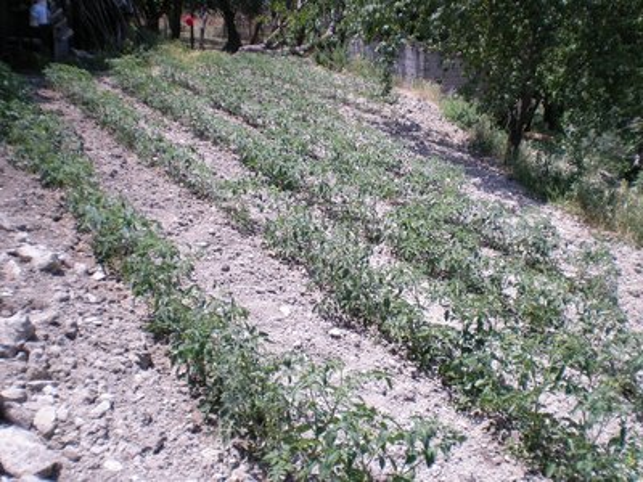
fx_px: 706
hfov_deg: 49.0
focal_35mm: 38
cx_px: 322
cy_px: 241
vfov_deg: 37.7
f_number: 4.6
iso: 64
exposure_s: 1/406
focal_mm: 6.3
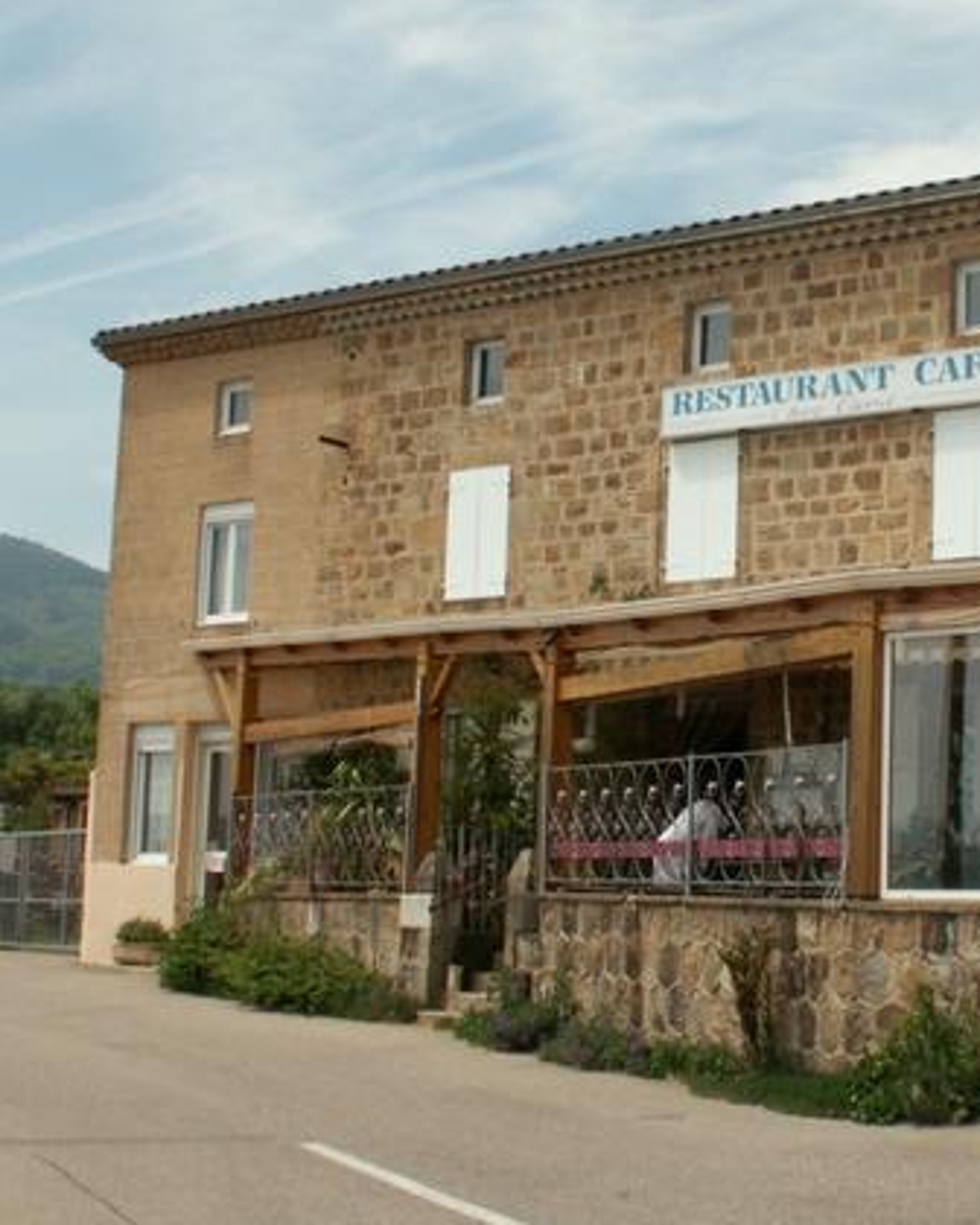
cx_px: 744
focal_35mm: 61
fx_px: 2212
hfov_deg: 24.7
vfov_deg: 31.0
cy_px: 595
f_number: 8
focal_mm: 6.78
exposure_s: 1/160
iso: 50
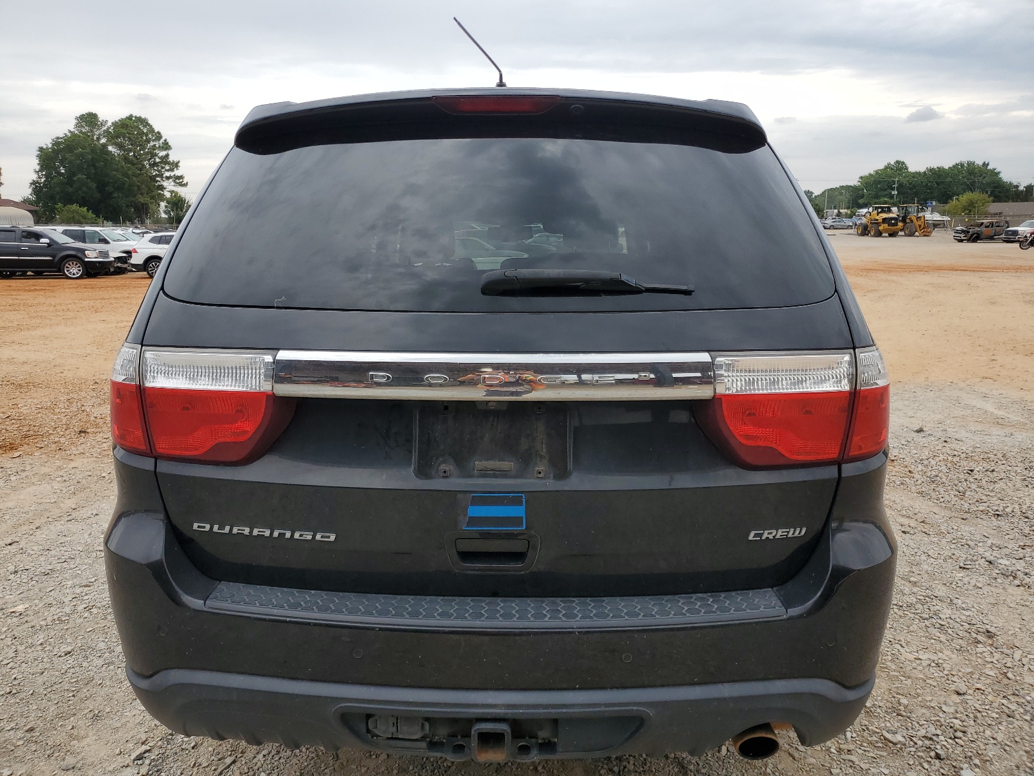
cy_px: 388
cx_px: 517
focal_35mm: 26
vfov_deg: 53.1
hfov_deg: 67.3
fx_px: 777
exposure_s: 1/1667
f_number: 1.5
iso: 50
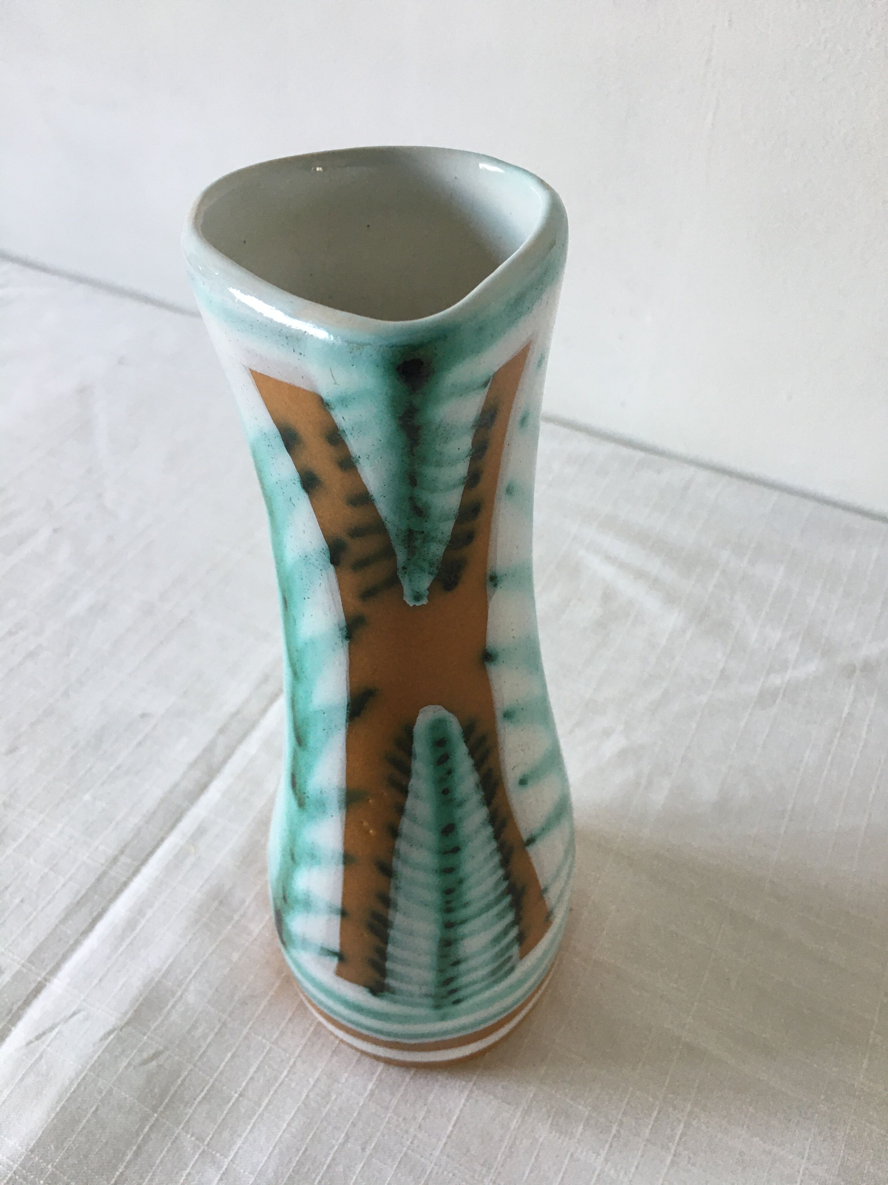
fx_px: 992
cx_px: 444
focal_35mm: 29
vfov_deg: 61.7
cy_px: 592
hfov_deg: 48.2
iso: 50
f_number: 2.2
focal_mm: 4.15
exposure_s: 1/33
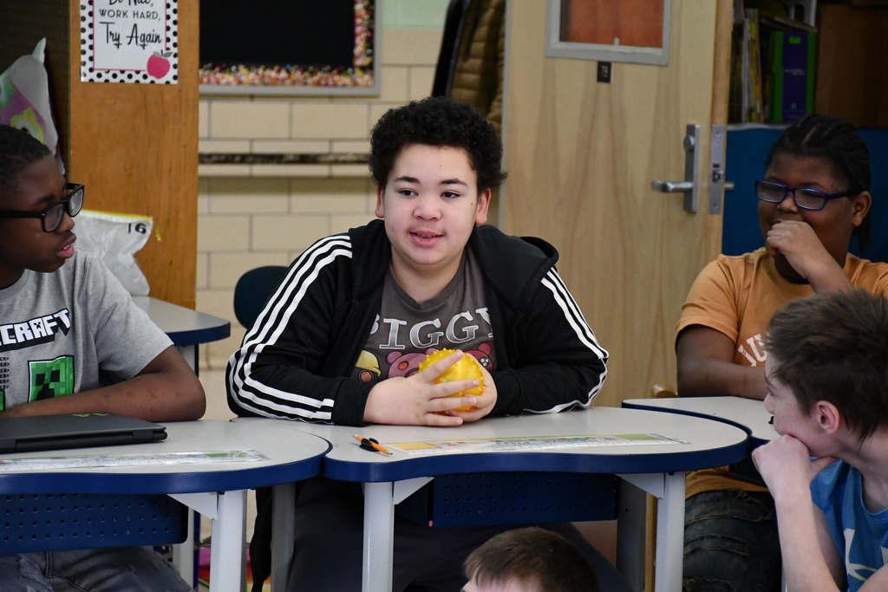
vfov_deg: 10.2
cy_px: 296
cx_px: 444
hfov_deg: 15.2
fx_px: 3330
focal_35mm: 135
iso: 4000
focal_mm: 90
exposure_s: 1/125
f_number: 5.3
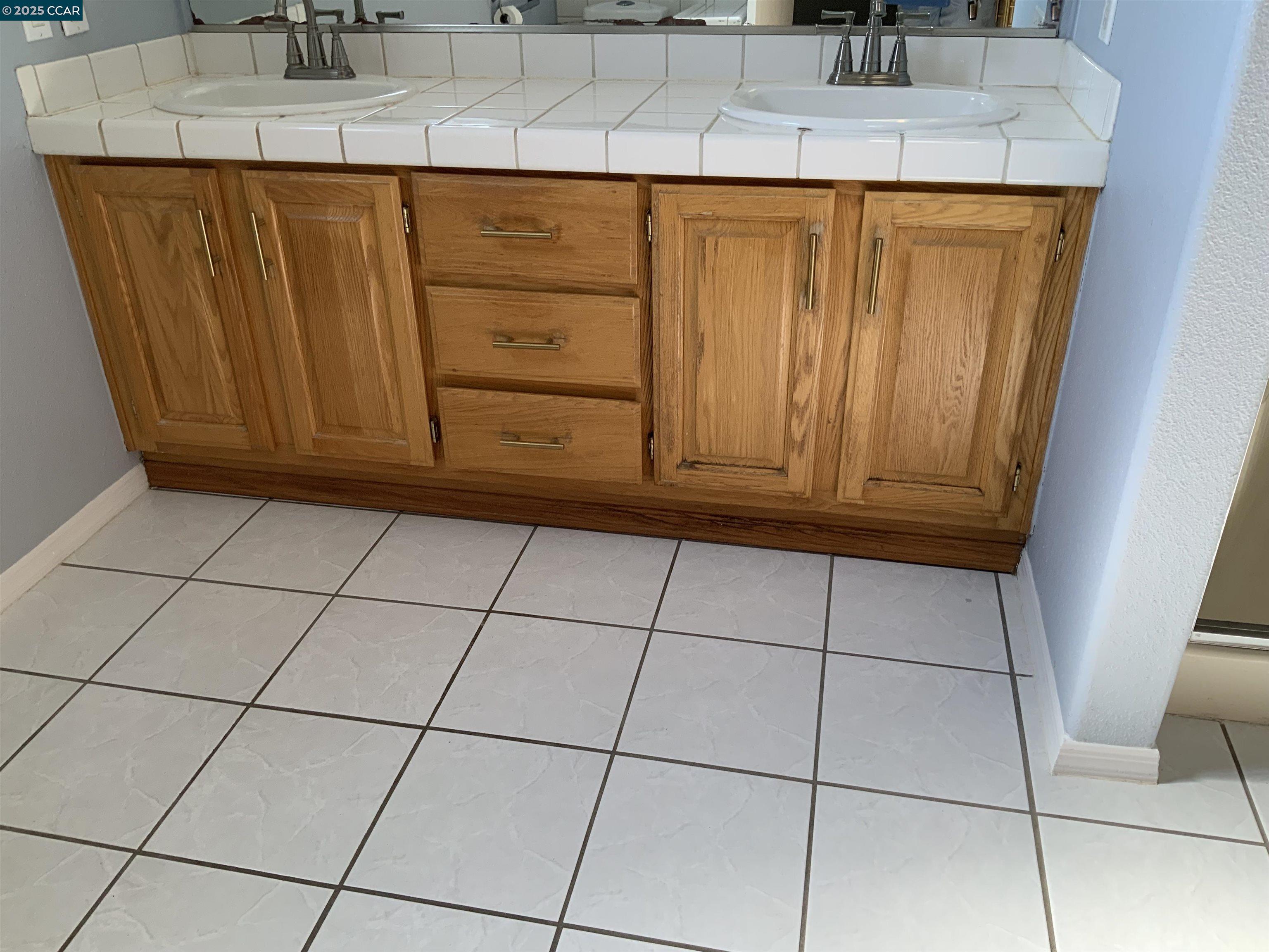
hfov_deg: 61.7
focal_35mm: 29
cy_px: 476
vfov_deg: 48.2
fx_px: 1063
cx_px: 634
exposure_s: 1/120
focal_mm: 3
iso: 40
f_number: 1.8
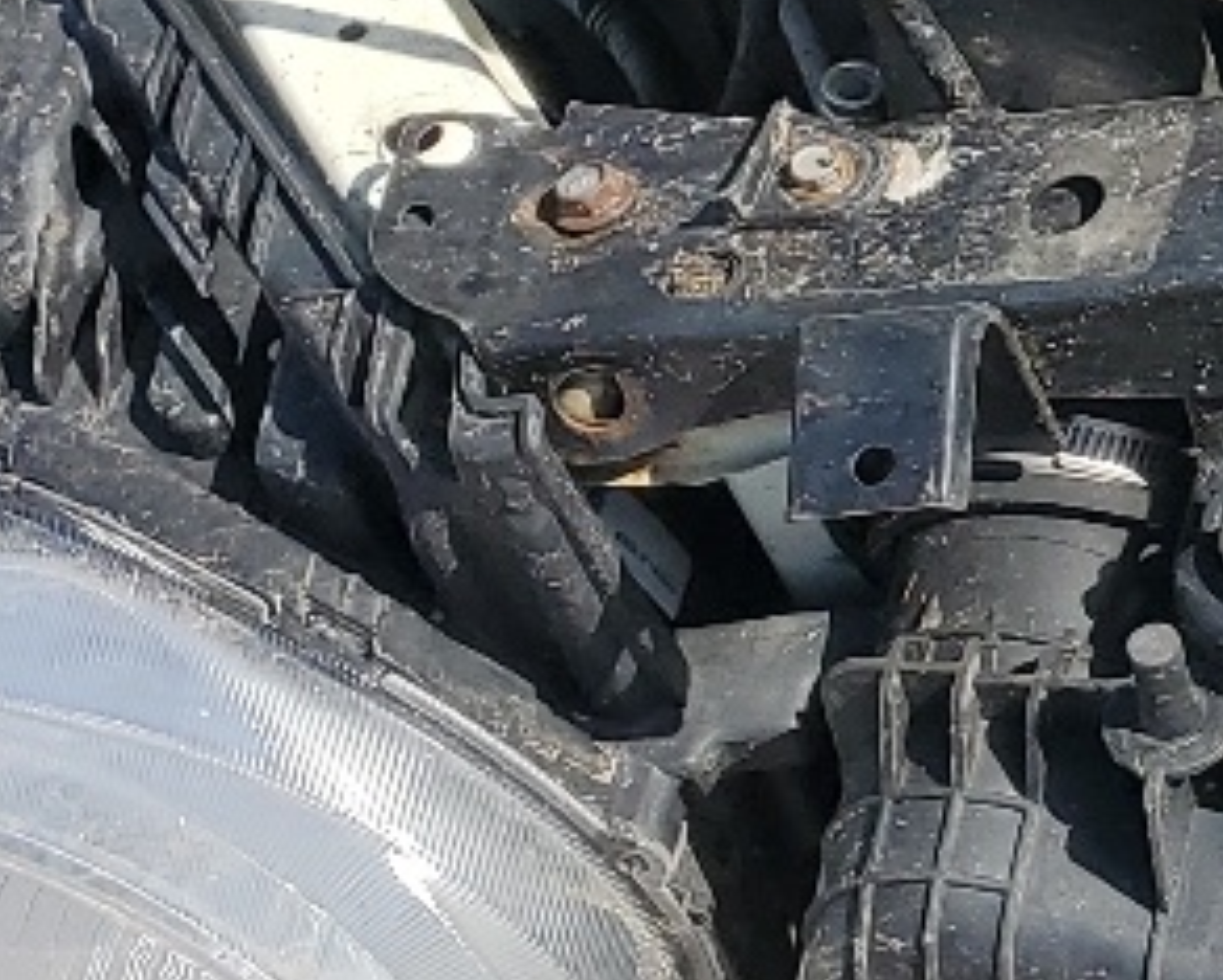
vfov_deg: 10.9
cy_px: -168
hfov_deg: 12.1
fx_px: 5035
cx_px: 2576
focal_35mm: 139
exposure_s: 1/3333
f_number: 1.5
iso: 50
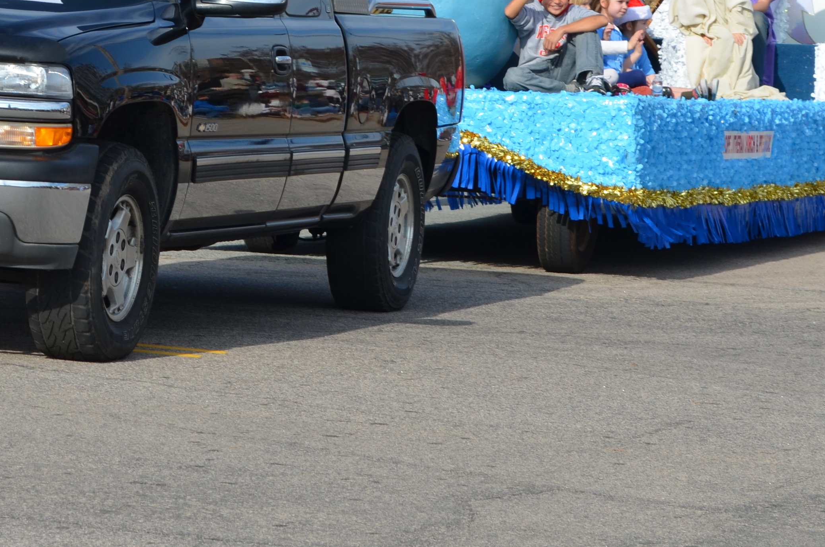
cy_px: -10
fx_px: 4487
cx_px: 191
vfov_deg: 6.9
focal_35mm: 196
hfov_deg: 10.5
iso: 100
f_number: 8
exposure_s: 1/250
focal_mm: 55
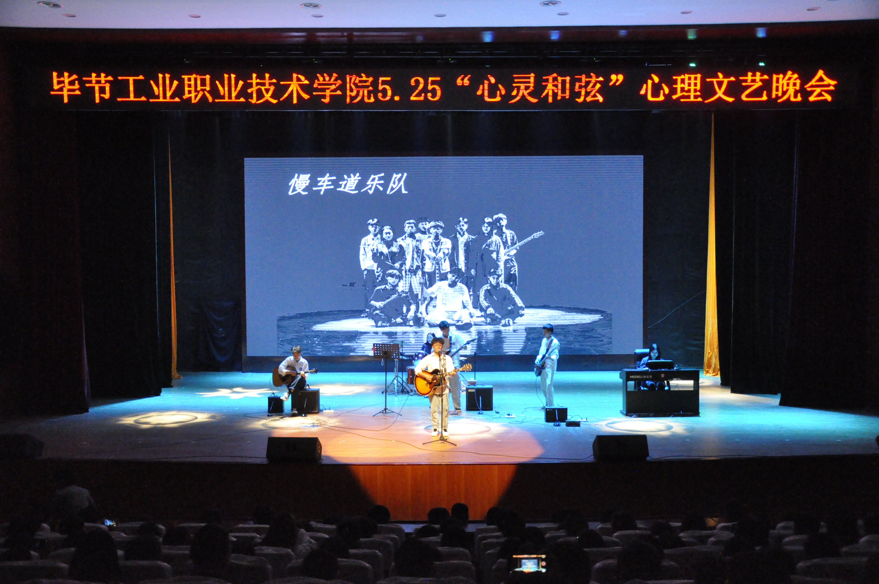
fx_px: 951
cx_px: 440
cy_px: 292
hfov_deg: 49.6
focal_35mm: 39
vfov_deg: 34.1
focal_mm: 26
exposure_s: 1/100
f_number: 4
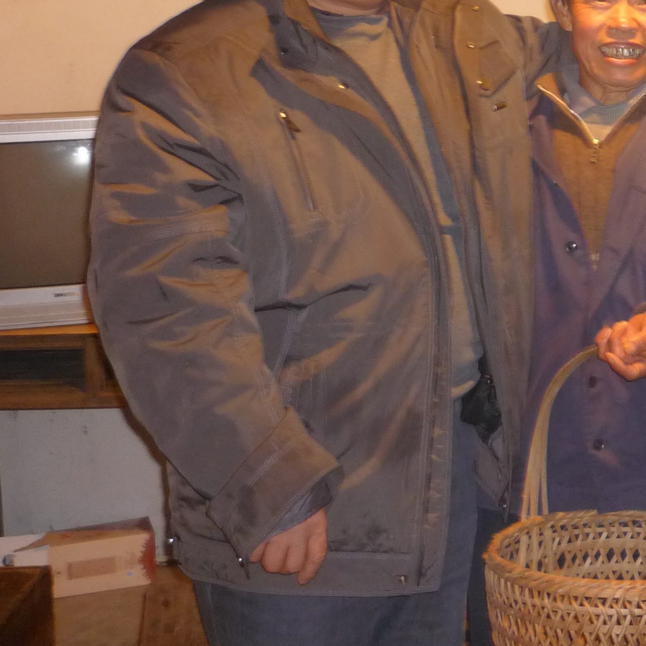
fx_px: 1520
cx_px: 794
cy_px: 89
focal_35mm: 72
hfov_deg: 22.0
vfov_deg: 23.5
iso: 200
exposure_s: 1/8
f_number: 2.8
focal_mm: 5.5
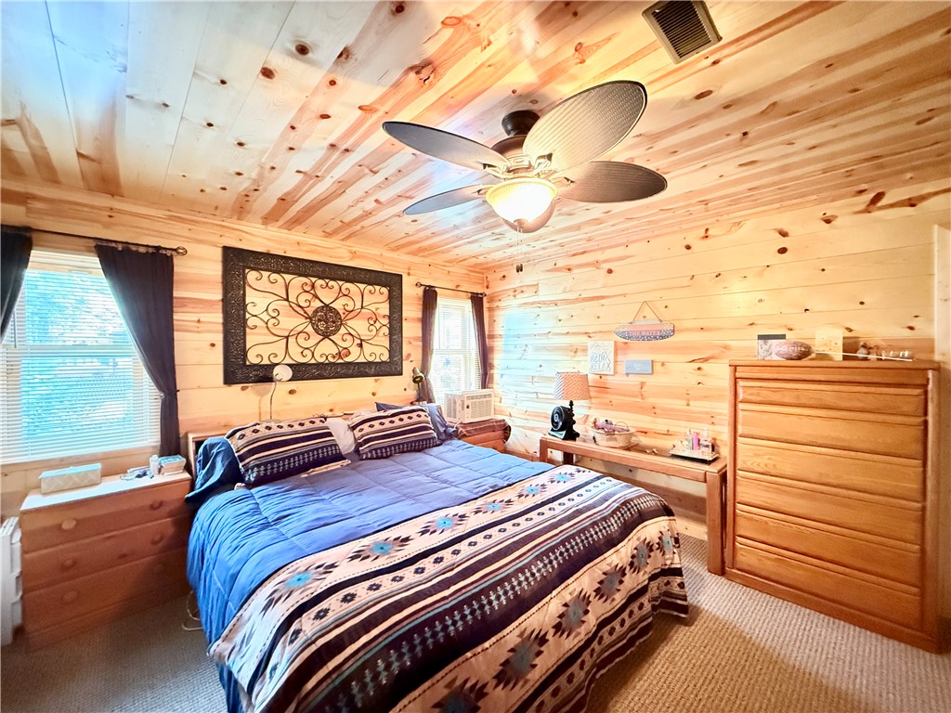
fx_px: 385
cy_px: 356
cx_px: 476
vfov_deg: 85.7
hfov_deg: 102.1
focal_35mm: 14
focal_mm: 2.22
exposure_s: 1/24
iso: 2500
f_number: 2.2
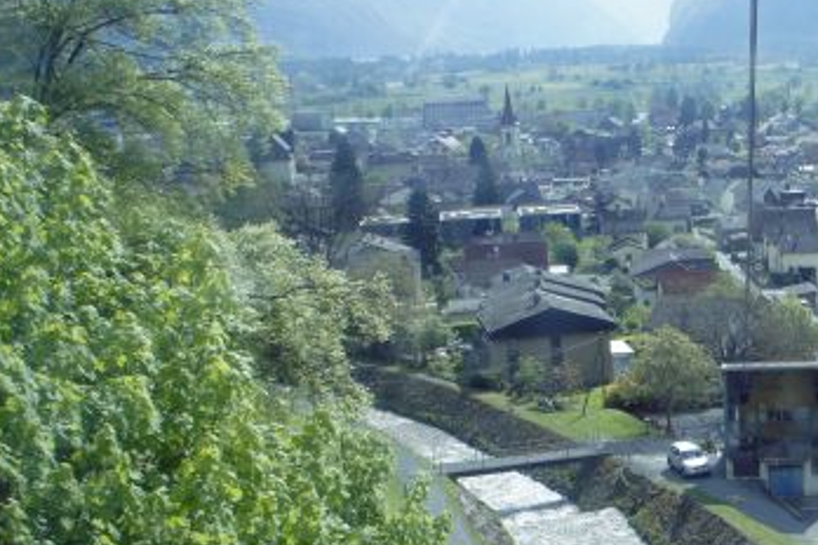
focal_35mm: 62
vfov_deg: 21.3
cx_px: 802
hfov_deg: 30.3
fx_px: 1409
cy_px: 519
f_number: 7.1
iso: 200
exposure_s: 1/250
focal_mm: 18
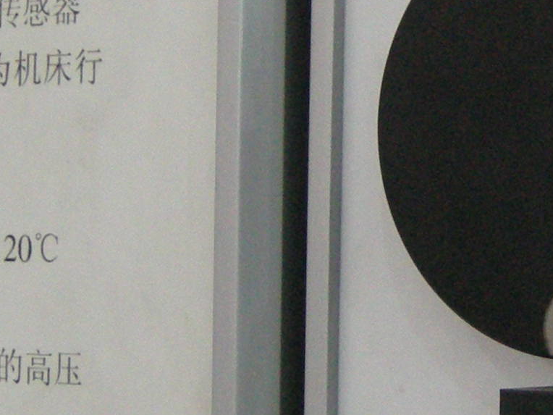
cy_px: 234
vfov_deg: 8.6
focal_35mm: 172
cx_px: 567
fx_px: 2748
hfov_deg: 11.4
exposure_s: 1/55.4
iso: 317
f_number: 2.7
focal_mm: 7.5
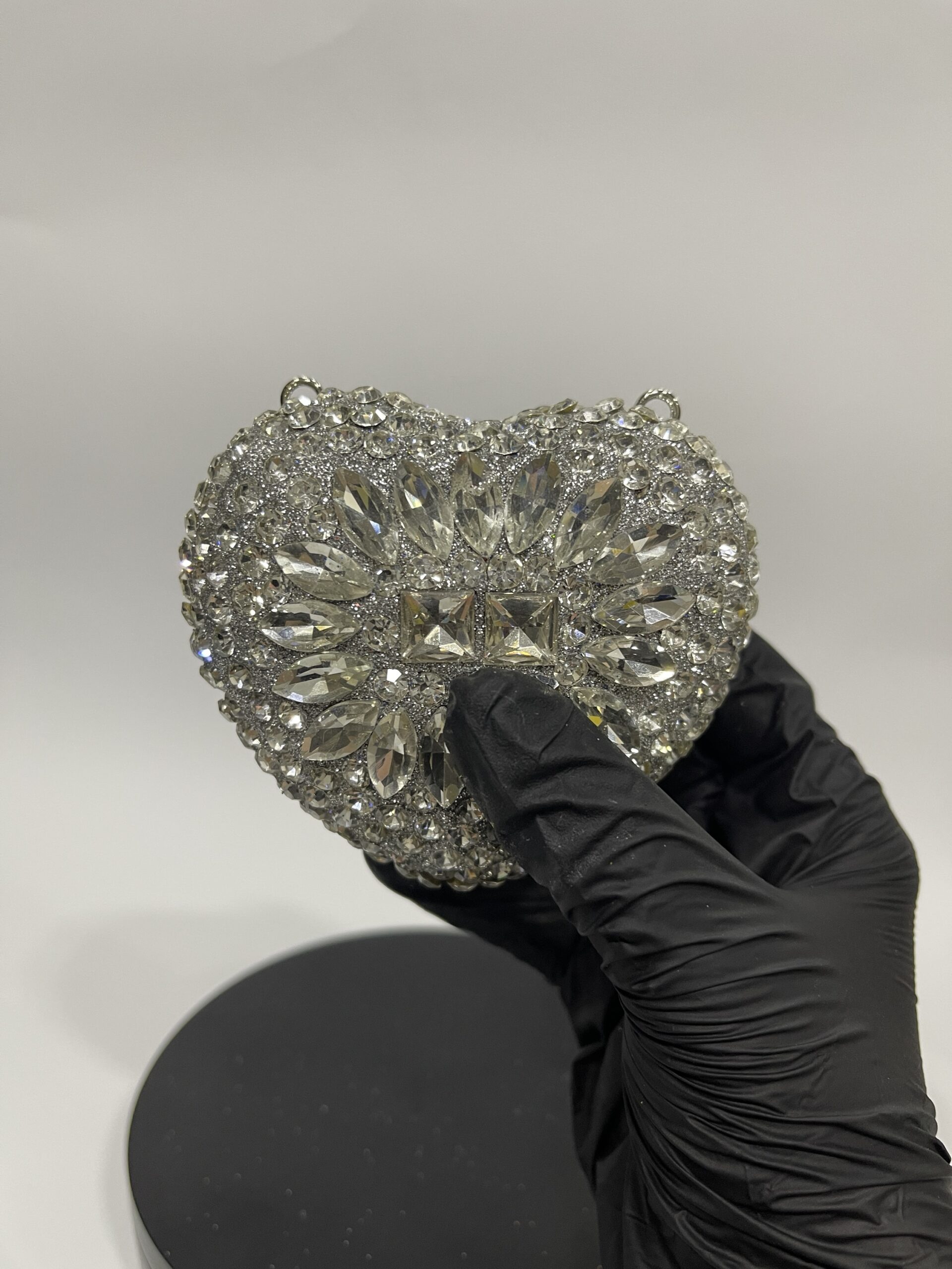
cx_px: 476
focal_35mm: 25
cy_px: 634
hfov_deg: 54.9
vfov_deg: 69.4
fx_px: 917
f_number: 1.6
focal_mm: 5.1
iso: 125
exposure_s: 1/50
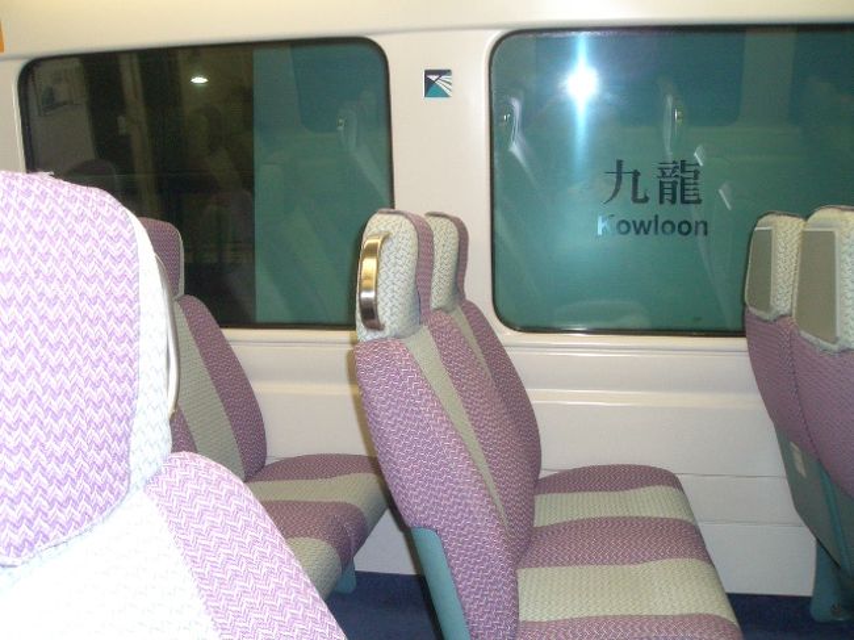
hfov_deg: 51.4
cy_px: 320
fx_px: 888
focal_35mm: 36
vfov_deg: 39.6
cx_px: 427
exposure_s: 1/40
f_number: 4
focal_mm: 4.8
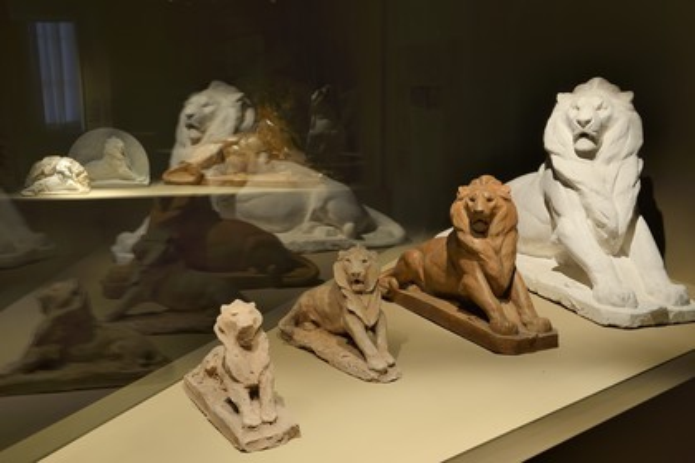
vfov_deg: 35.1
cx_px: 348
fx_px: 734
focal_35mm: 38
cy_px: 232
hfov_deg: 50.7
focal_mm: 38
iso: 200
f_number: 10
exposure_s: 1/4
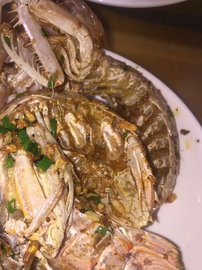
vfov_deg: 37.1
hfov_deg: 28.6
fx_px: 389
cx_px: 47
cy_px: 206
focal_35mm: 50
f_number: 2.2
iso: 32
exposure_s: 1/108
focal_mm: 4.15
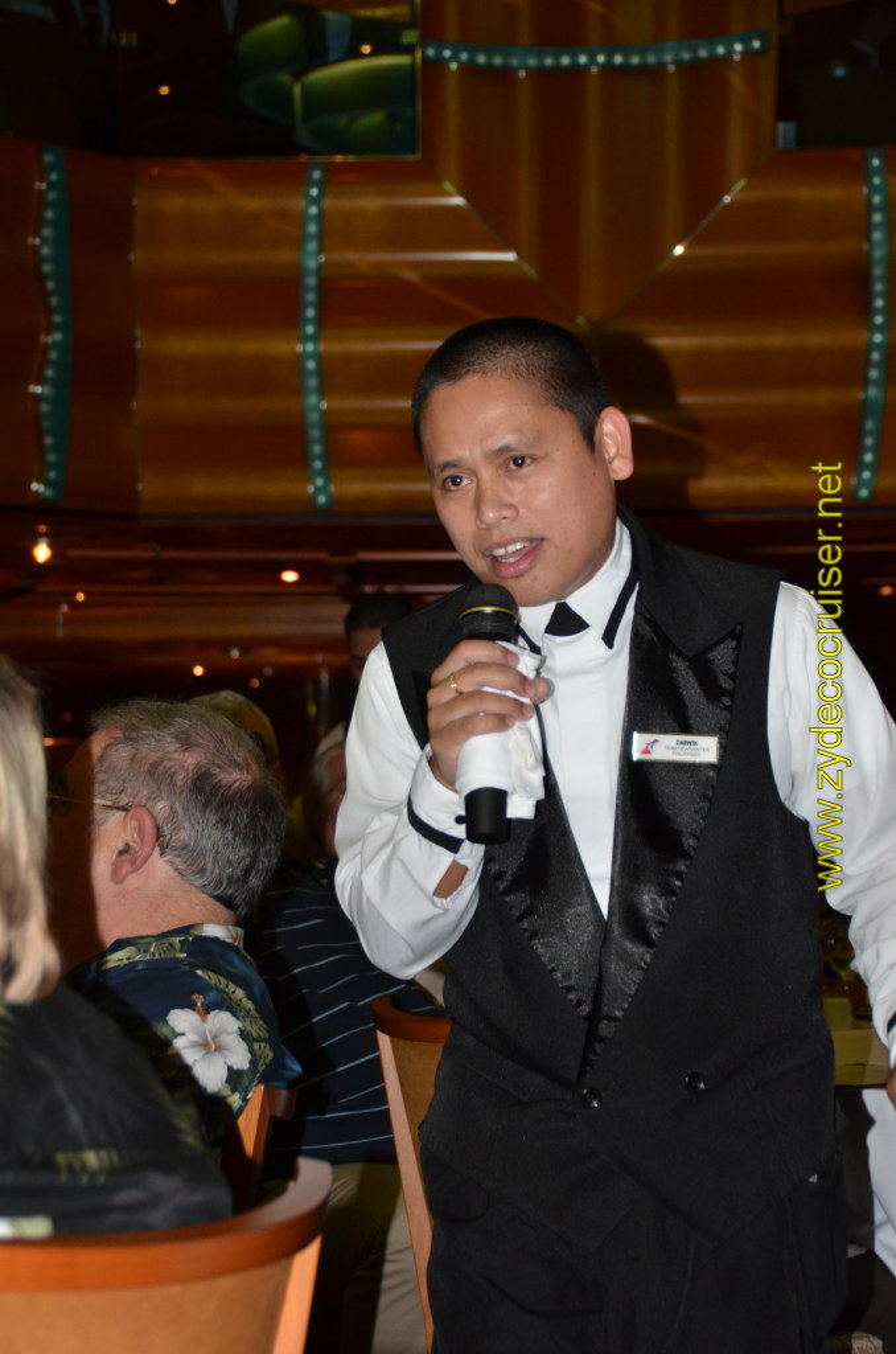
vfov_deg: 24.2
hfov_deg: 16.2
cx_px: 448
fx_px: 3151
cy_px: 677
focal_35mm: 84
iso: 800
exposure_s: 1/60
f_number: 4.8
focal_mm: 56
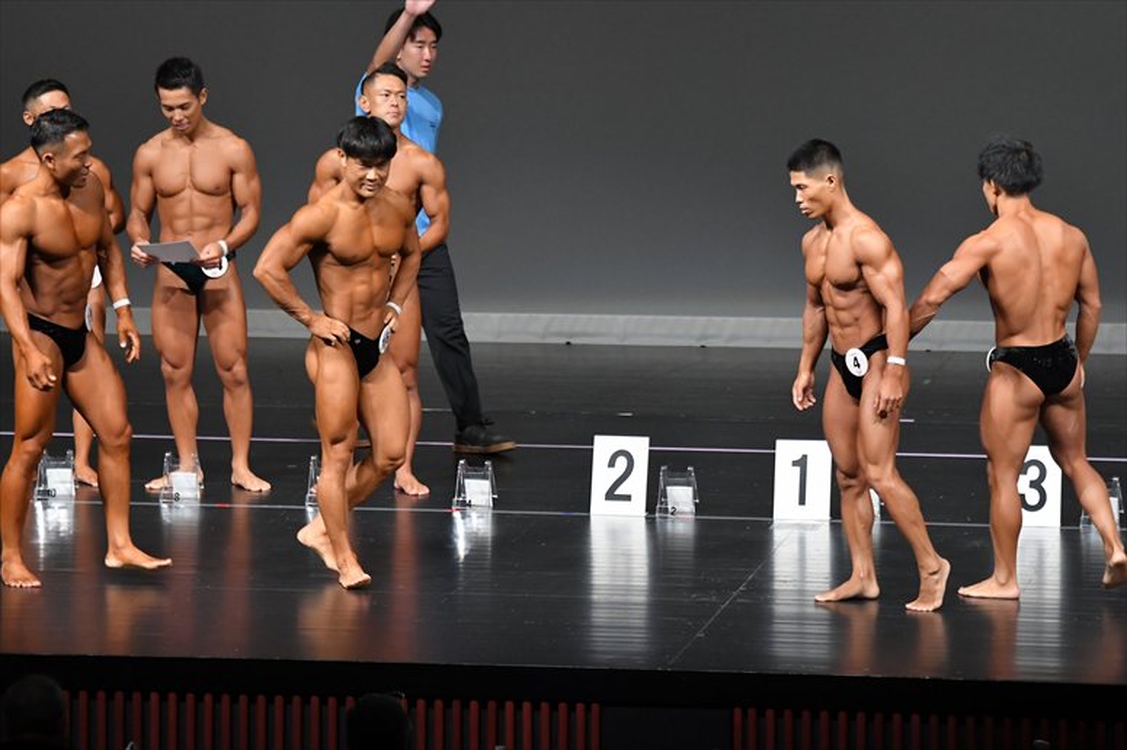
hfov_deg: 8.6
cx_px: 564
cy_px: 375
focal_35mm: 240
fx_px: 7510
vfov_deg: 5.7
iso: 4000
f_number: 5.6
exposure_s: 1/400
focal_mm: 160
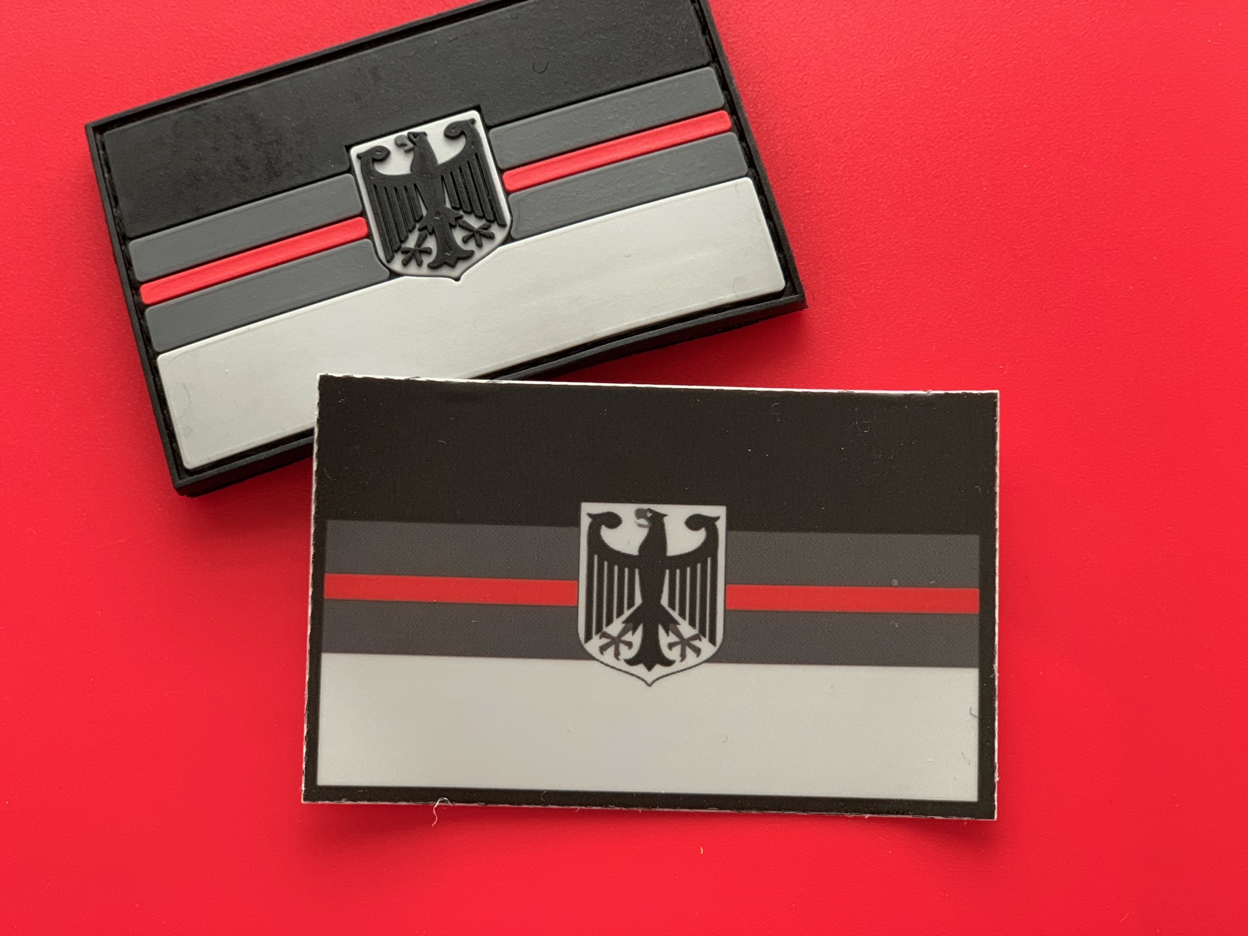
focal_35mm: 52
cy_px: 468
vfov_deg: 28.0
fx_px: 1875
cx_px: 624
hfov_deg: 36.8
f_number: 2.4
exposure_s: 1/60
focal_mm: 6
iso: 160
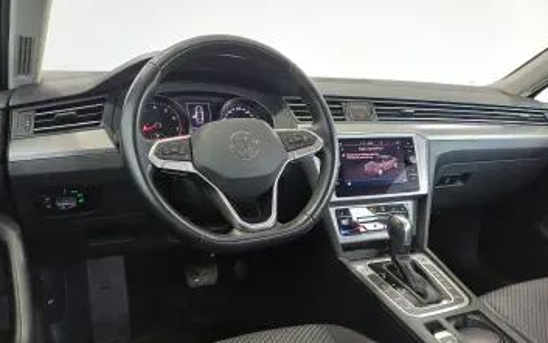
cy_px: 206
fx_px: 403
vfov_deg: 45.8
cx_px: 273
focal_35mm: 27
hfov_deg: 68.4
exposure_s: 1/50
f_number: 1.8
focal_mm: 4.65
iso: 125
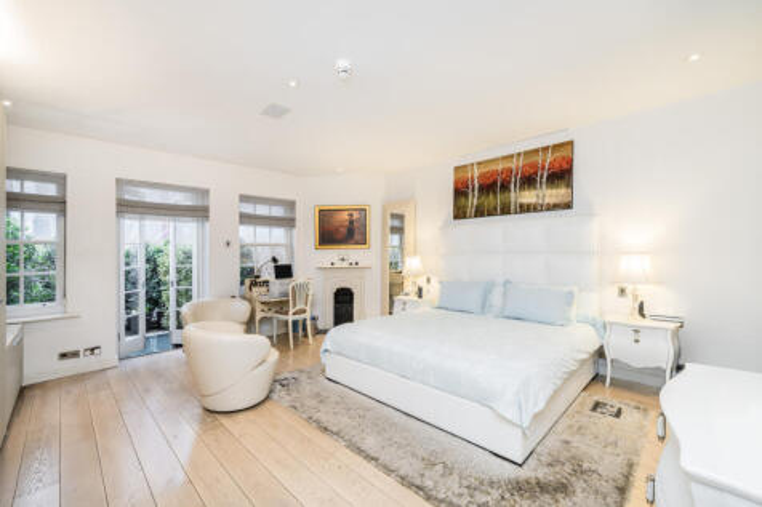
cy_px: 254
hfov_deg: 104.3
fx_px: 296
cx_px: 381
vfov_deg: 81.2
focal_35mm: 14
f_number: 11
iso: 640
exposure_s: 1/10
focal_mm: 14
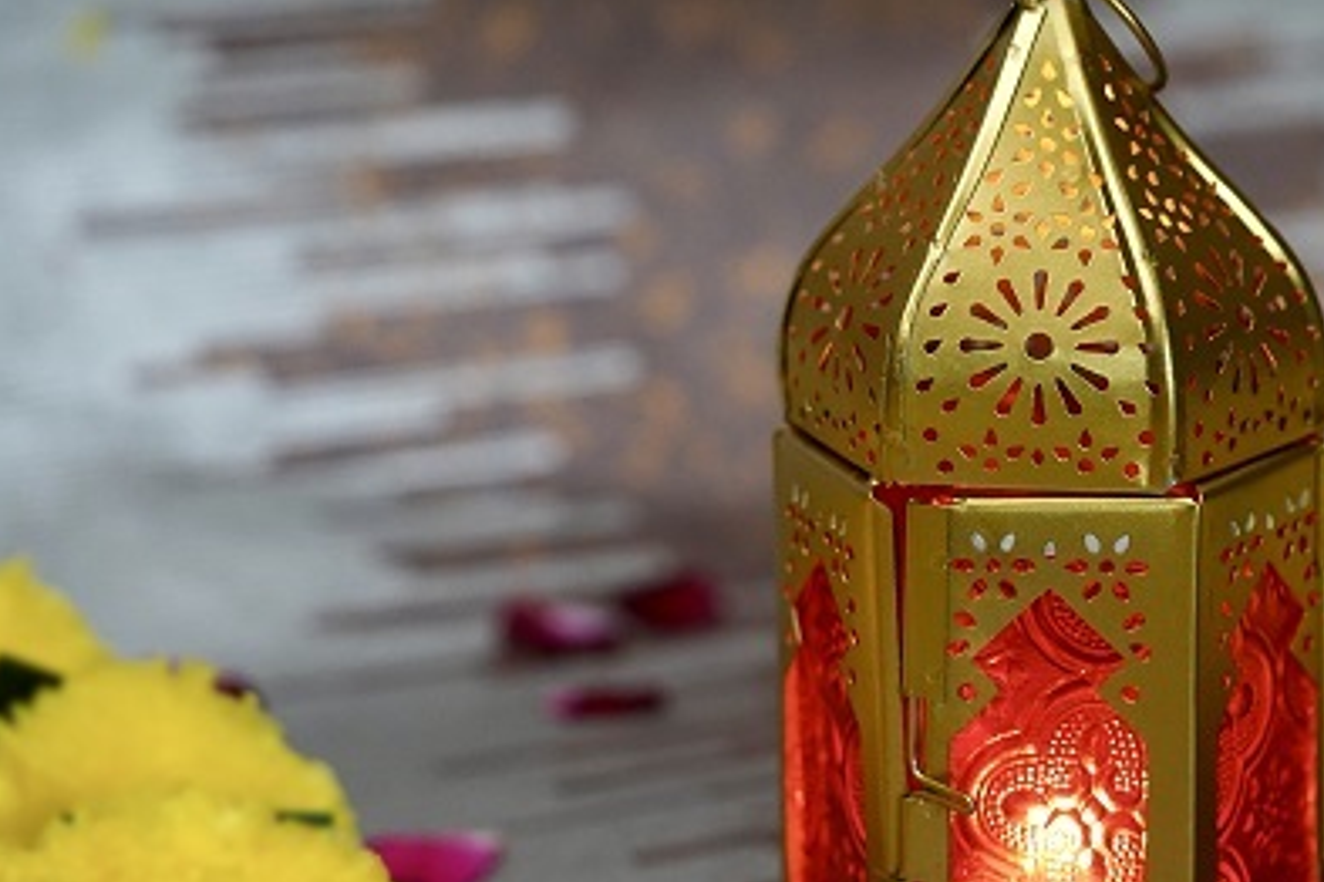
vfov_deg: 9.2
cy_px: 507
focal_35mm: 149
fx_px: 5479
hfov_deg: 13.7
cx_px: 1085
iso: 2000
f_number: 4
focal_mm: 90
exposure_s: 1/80
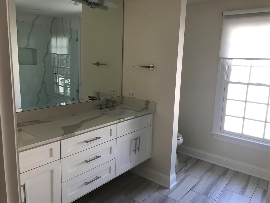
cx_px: 135
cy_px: 102
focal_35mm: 28
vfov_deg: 49.7
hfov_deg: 63.4
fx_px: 218
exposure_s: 1/60
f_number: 1.8
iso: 32
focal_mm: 3.99
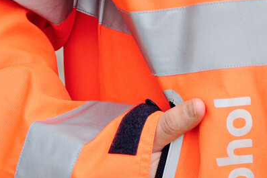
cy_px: -247
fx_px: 1818
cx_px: 315
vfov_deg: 5.4
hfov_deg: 8.3
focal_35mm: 245
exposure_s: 1/200
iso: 100
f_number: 3.2
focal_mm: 38
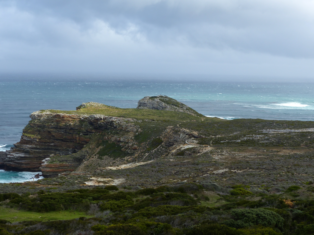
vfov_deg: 22.3
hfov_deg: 29.4
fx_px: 599
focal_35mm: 66
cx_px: 157
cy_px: 118
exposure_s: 1/500
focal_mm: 11.9
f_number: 4
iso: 100
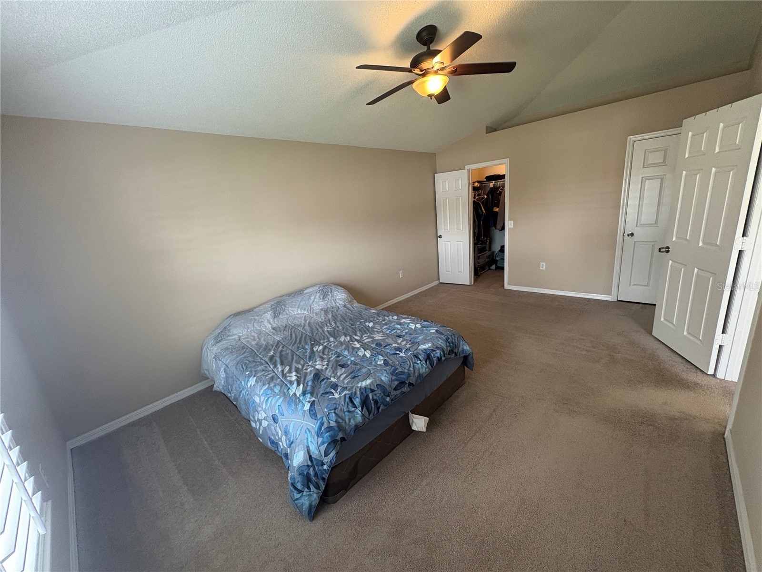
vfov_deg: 85.7
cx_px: 381
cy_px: 286
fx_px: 308
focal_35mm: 14
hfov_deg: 102.1
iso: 250
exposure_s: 1/60
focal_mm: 2.22
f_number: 2.2
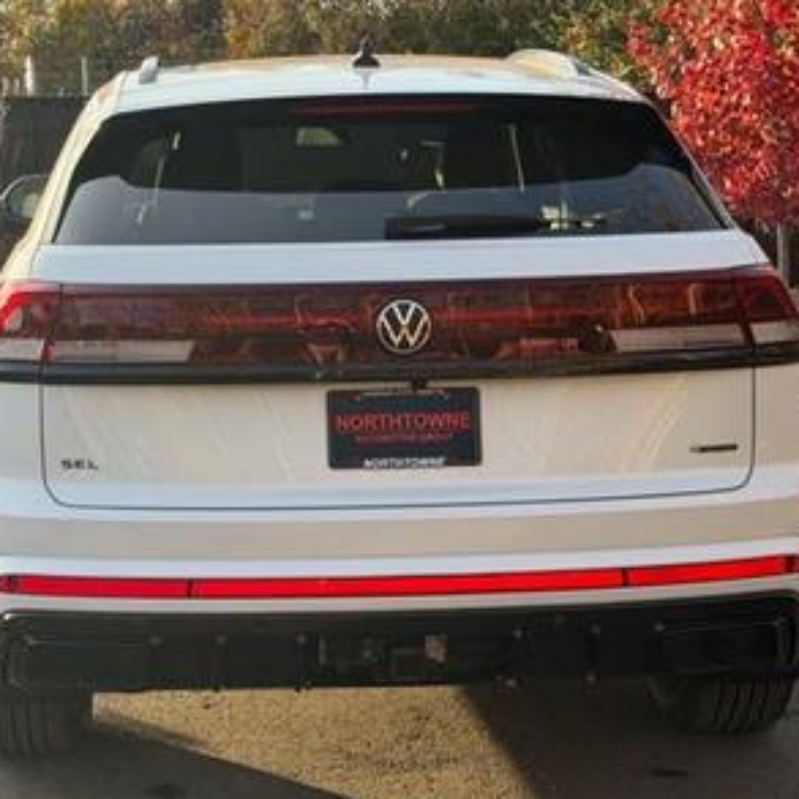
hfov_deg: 23.6
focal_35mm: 73
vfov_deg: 23.7
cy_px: 385
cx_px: 305
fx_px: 1906
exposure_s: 1/1167
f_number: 1.78
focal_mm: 6.76
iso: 100
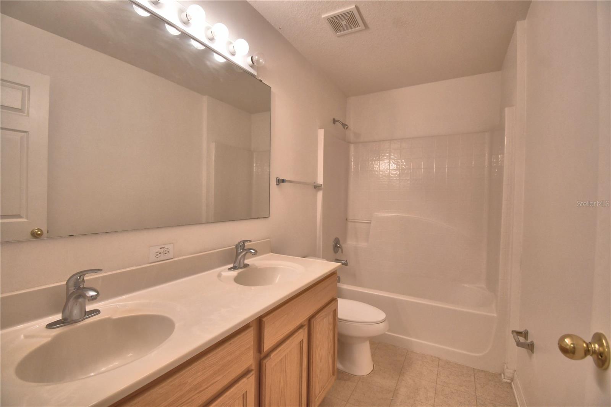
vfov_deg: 77.3
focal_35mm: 15
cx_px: 306
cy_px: 204
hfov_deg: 100.4
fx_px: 255
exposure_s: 1/50
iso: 400
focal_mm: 10
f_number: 4.5
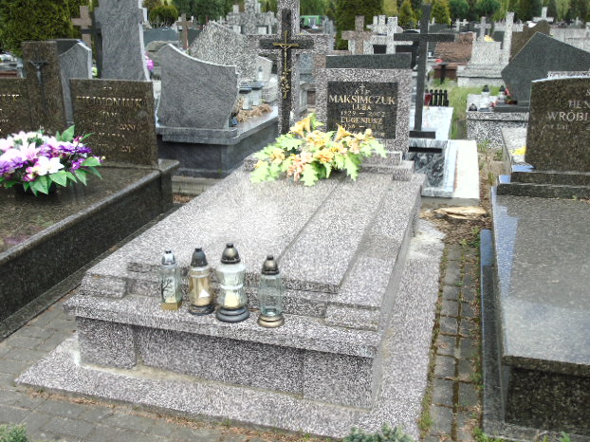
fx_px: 596
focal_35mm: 35
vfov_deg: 40.7
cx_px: 288
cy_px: 221
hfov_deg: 52.6
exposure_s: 1/320
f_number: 3.8
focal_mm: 6.1
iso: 80
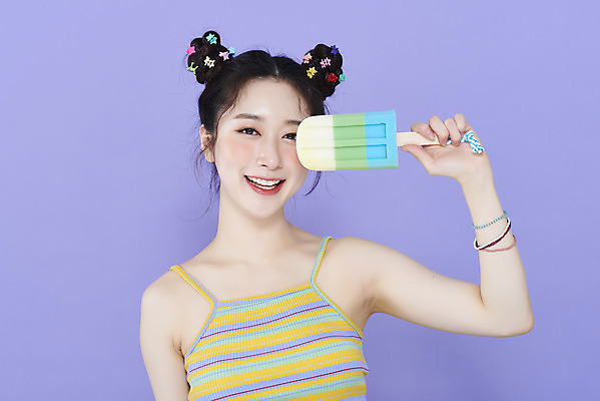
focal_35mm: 105
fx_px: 1751
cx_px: 300
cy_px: 200
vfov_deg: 13.1
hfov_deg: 19.4
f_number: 11
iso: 64
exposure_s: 1/125
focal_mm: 105
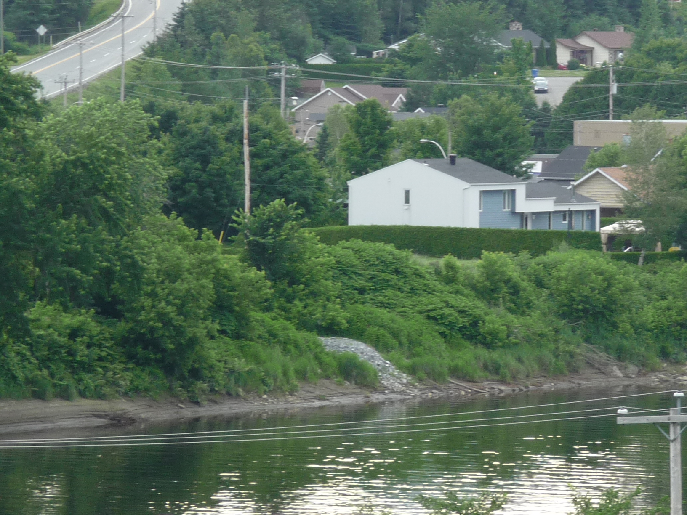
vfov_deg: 3.9
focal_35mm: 378
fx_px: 7502
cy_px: 97
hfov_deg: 5.2
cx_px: 580
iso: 100
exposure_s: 1/100
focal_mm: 32.3
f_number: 4.8
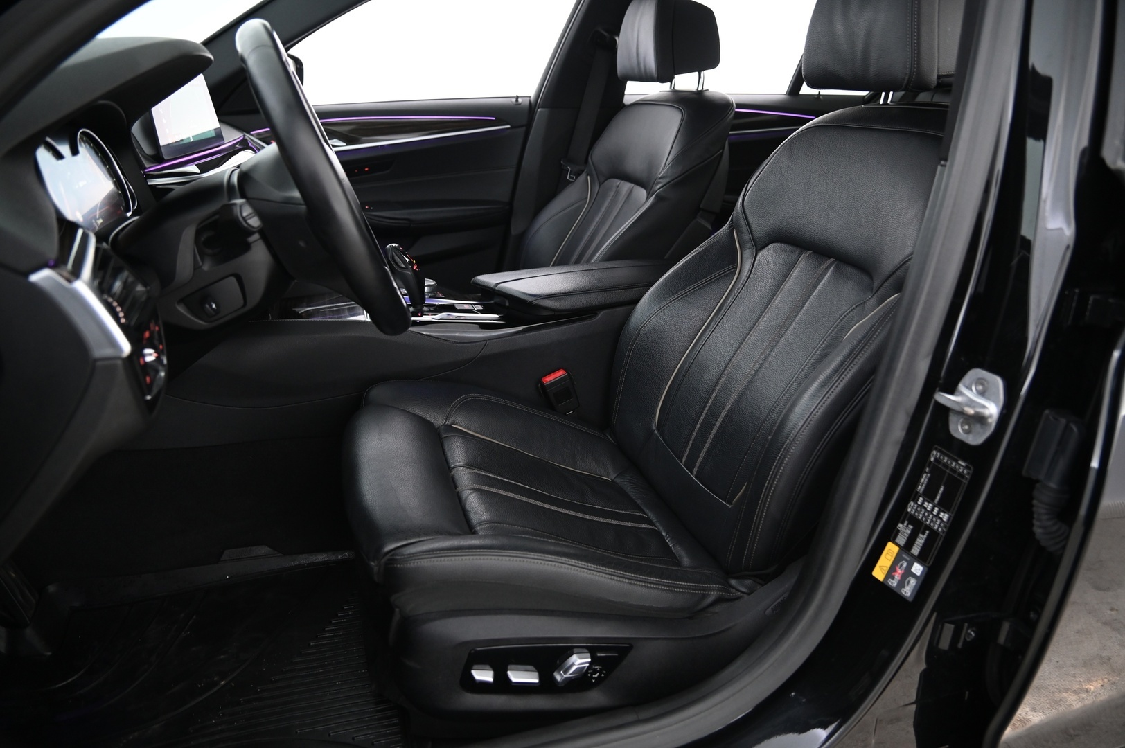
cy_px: 374
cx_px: 562
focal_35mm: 24
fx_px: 749
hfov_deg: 73.8
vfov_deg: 53.1
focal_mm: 24
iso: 2000
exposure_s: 1/15
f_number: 4
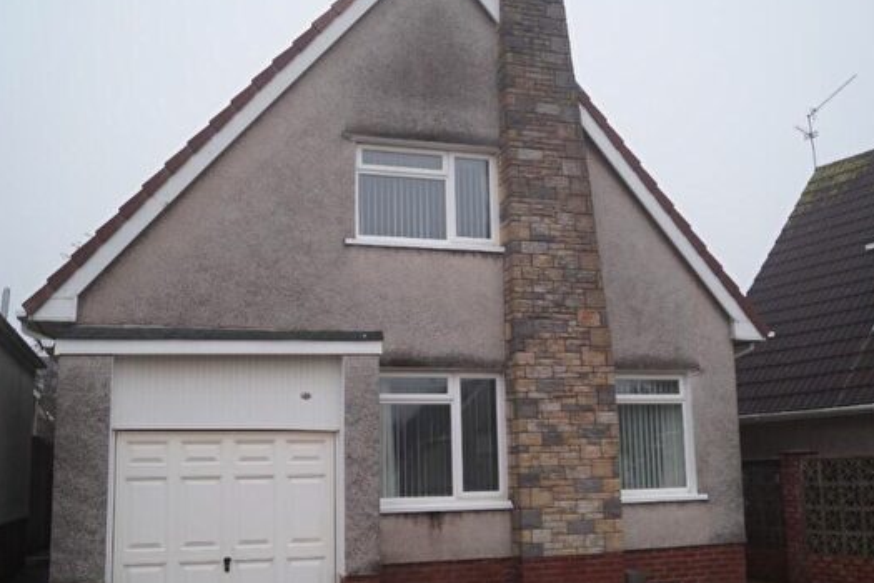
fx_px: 874
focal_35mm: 36
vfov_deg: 36.9
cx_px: 456
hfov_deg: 53.1
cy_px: 313
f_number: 3.5
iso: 100
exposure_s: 1/160
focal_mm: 18
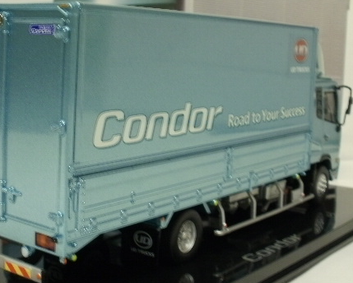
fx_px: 669
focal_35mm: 64
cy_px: 128
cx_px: 131
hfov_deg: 29.4
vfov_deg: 23.9
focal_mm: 7.7
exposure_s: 1/6
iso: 125
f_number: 4
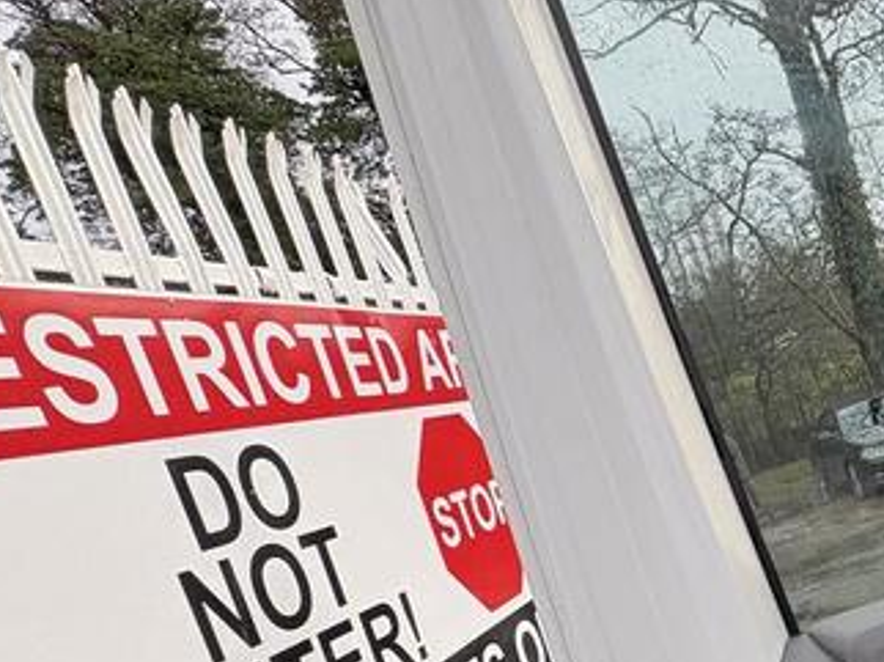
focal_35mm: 39
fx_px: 995
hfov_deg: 35.4
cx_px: 1106
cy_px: 505
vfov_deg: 35.8
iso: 40
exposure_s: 1/184
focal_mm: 2.22
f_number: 2.2
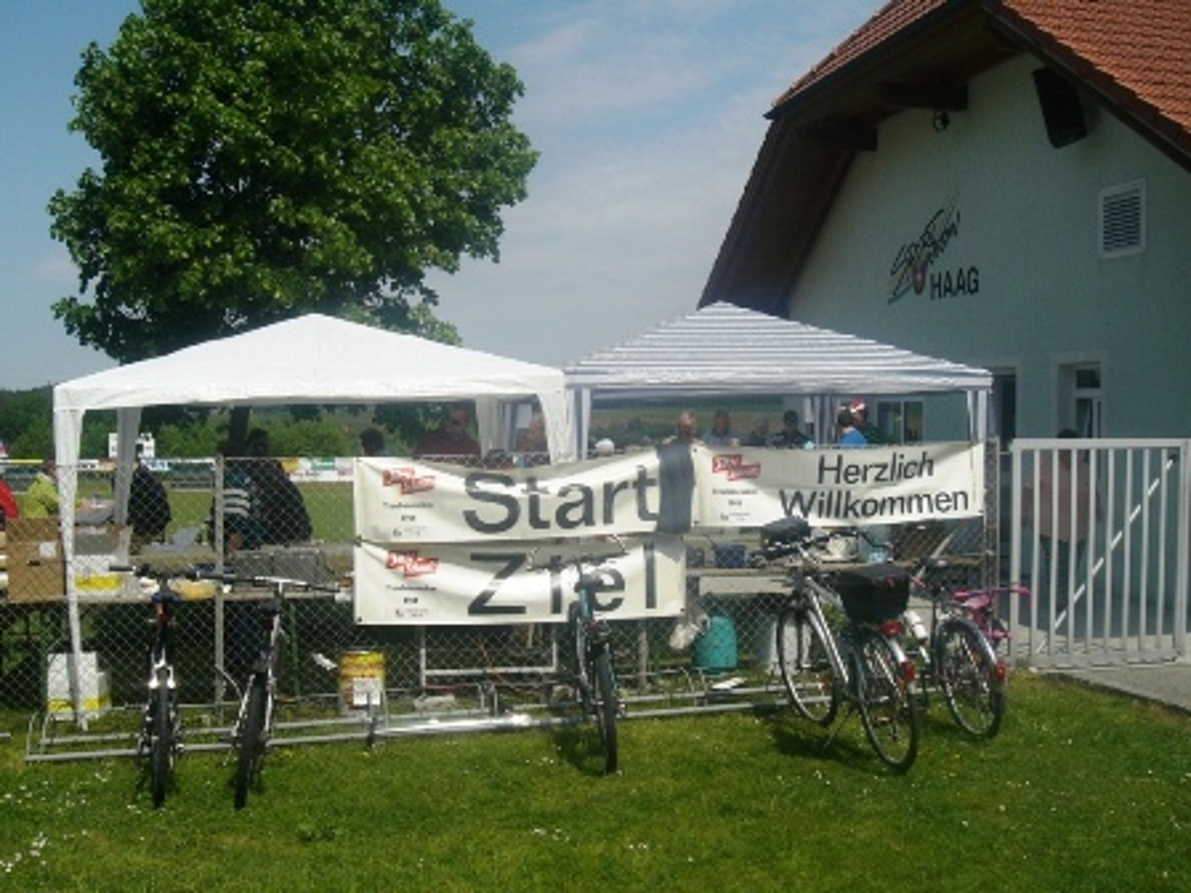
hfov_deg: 49.0
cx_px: 596
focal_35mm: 38
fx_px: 1307
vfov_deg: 37.7
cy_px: 446
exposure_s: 1/1000
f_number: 4.4
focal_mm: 6.3
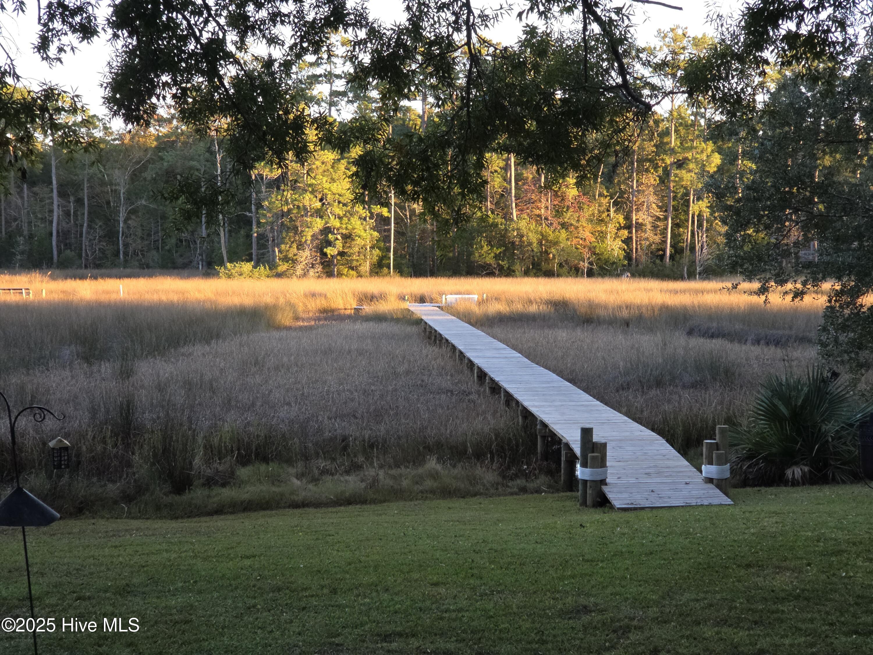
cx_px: 436
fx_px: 1740
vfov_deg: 21.3
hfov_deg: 28.2
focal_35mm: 69
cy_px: 328
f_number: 2.4
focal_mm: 7
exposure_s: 1/60
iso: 25
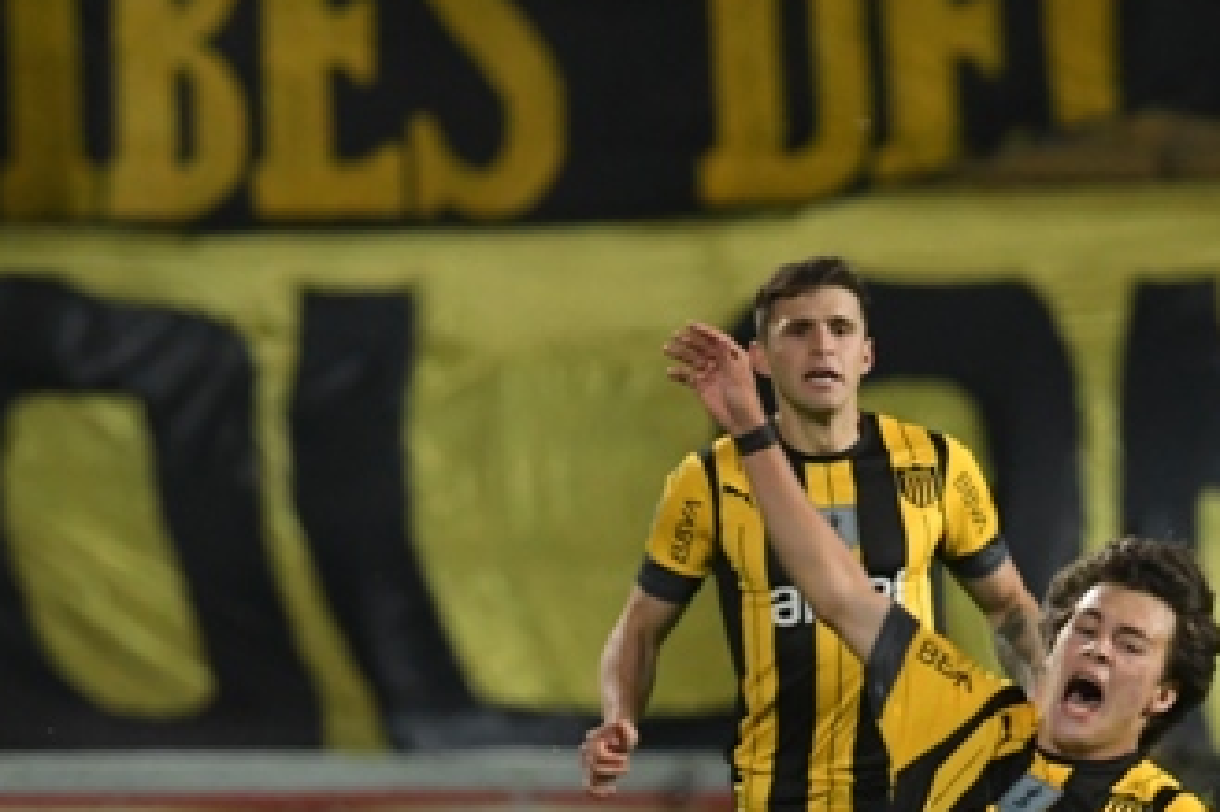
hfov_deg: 1.4
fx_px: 49349
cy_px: 873
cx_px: 719
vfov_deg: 0.9
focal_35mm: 1457
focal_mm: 400
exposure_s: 1/640
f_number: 4
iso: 3200
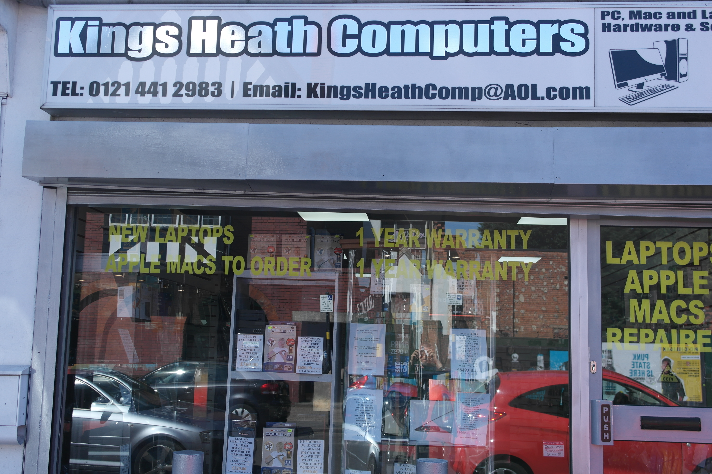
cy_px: 237
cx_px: 356
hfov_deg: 45.4
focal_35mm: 43
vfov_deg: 31.2
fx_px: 850
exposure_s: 1/180
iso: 100
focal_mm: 28
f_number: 5
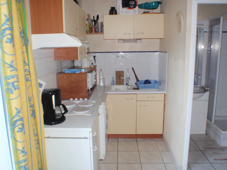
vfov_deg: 49.7
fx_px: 184
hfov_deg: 63.4
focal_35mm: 28
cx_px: 114
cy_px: 85
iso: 160
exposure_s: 1/30
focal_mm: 5
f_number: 3.5
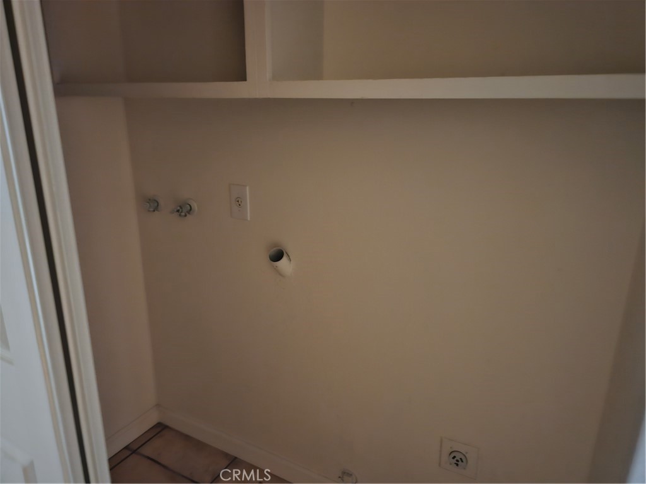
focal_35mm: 23
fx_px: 429
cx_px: 323
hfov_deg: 73.9
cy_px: 242
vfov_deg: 58.9
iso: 1000
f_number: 1.7
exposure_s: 1/15
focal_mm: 6.3
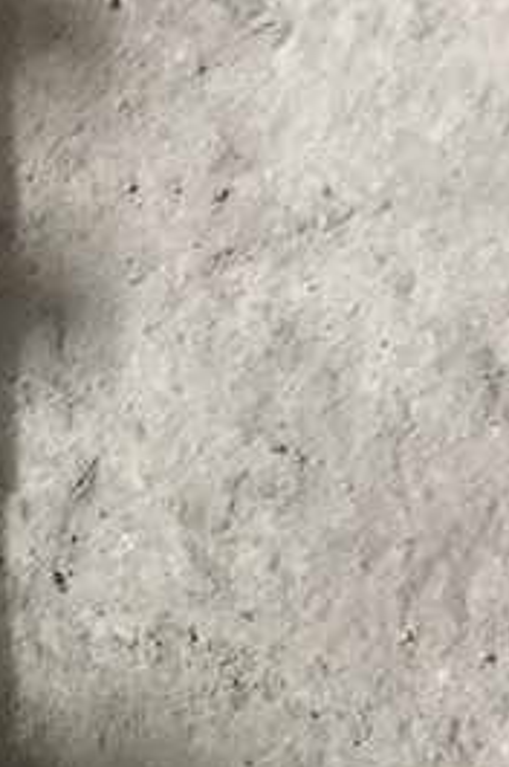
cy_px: 715
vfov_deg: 22.5
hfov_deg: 14.4
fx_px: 1871
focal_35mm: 88
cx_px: -263
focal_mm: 3.99
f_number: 1.8
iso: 125
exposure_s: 1/4
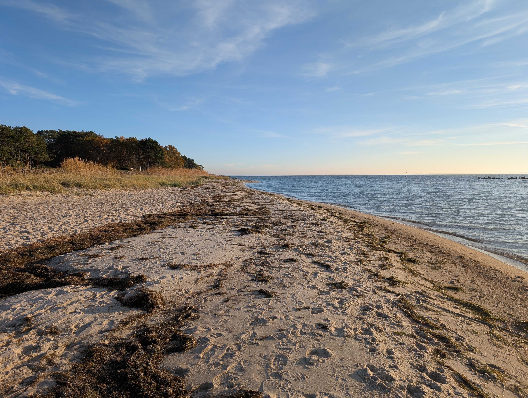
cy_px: 199
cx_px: 264
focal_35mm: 24
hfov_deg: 71.5
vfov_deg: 56.9
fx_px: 367
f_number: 1.68
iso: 18
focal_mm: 6.9
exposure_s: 1/706
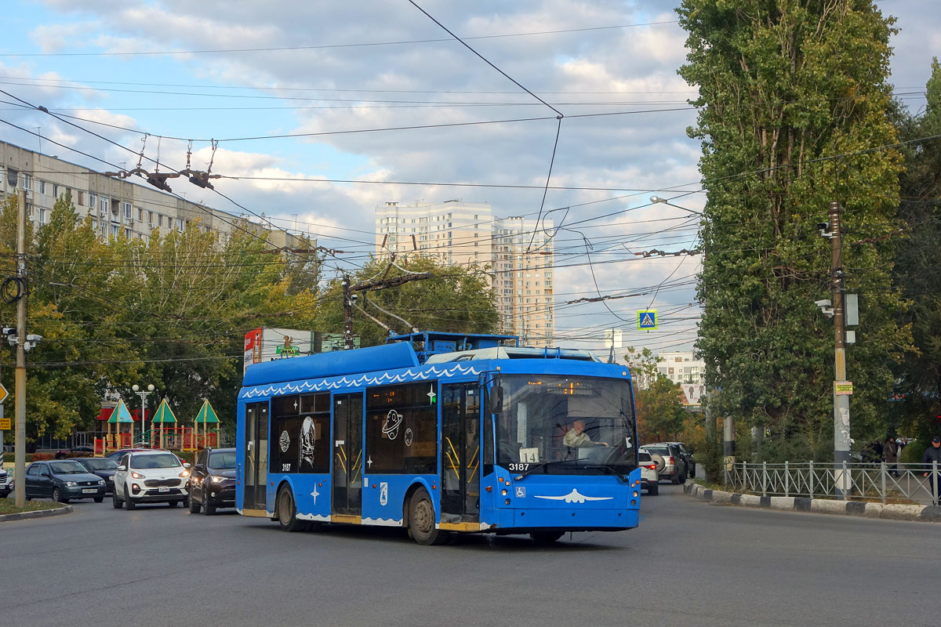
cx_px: 470
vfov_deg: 22.6
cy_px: 314
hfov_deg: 33.4
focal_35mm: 60
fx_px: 1568
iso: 125
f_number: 5.6
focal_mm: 22.25
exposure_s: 1/160
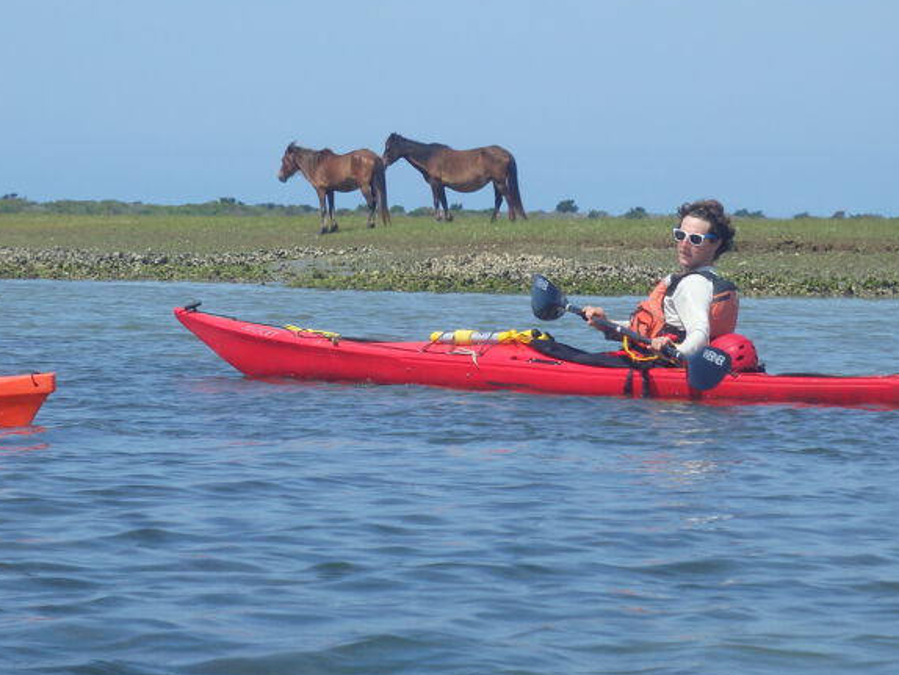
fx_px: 5066
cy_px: 213
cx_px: 392
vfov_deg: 7.6
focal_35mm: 195
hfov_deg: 10.1
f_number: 5.9
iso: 125
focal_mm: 25
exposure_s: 1/500
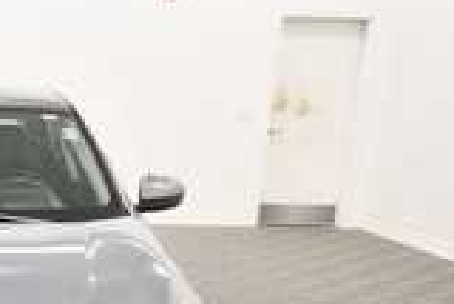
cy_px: 365
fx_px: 947
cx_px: -74
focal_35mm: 75
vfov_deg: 17.4
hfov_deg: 24.7
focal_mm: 20
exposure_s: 1/125
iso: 1250
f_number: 5.6
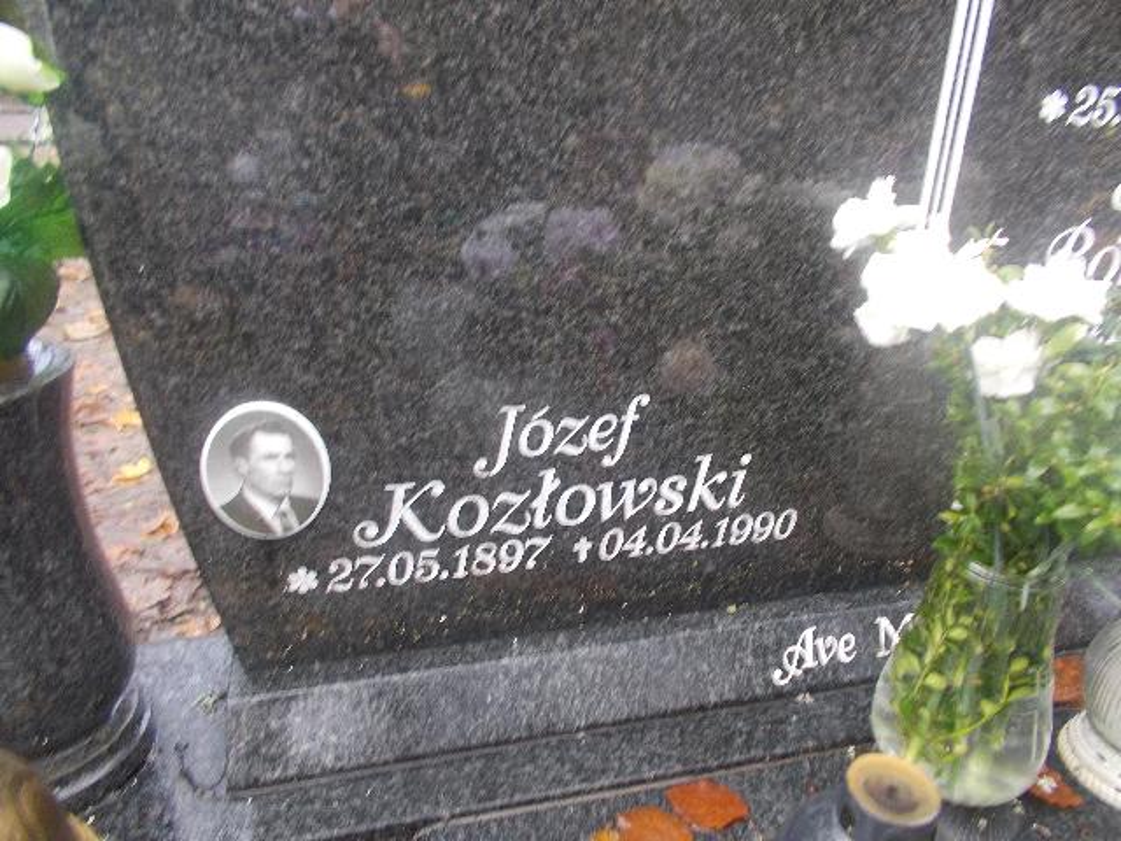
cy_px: 420
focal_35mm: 26
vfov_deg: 53.1
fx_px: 842
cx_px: 560
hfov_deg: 67.3
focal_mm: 4.6
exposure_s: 1/25
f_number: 3.2
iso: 125
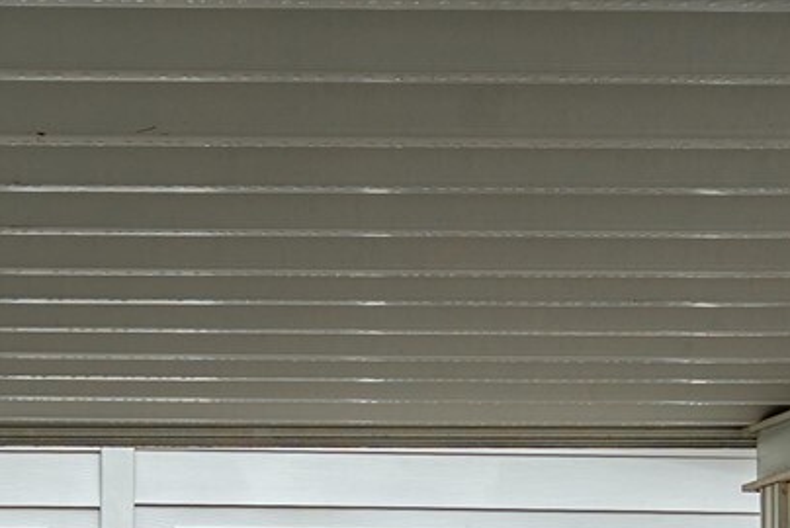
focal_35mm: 63
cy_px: 884
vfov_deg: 18.1
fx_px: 1383
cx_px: -130
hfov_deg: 28.3
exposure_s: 1/50
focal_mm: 15
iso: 80
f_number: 7.1
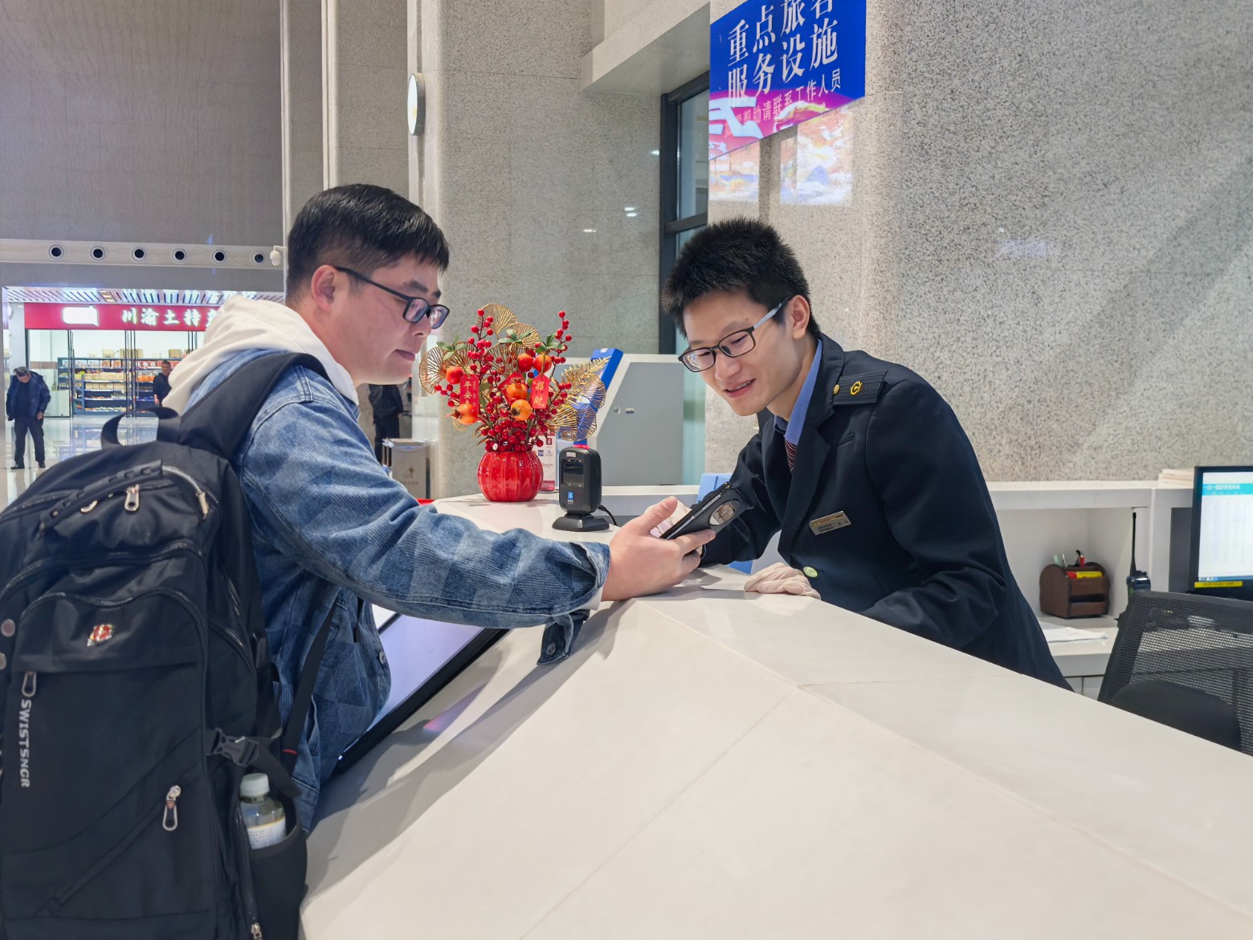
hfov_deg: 46.8
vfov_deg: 36.0
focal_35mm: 40
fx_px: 1448
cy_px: 463
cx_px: 617
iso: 200
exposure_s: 1/50
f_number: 1.4
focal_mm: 6.98
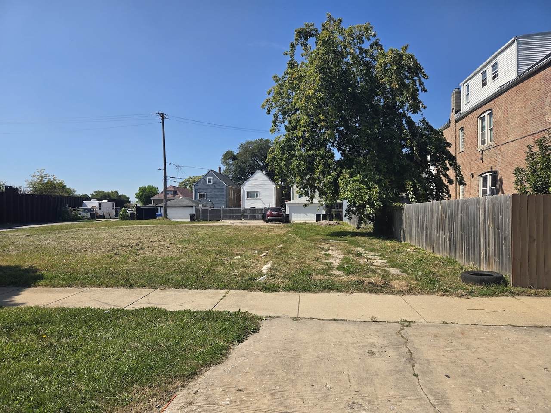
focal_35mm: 23
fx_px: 366
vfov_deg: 58.9
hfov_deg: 73.9
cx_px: 276
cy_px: 206
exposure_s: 1/2180
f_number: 1.8
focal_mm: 5.4
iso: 25
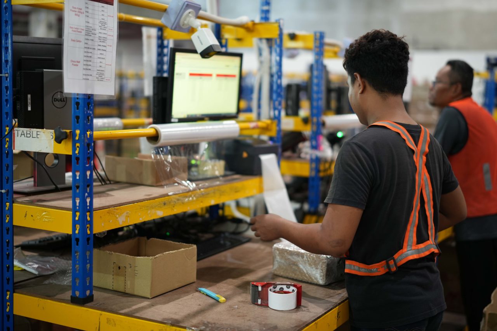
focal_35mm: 50
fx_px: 690
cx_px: 248
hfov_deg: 39.6
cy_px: 166
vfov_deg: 27.0
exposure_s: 1/100
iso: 800
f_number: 1.4
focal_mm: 50
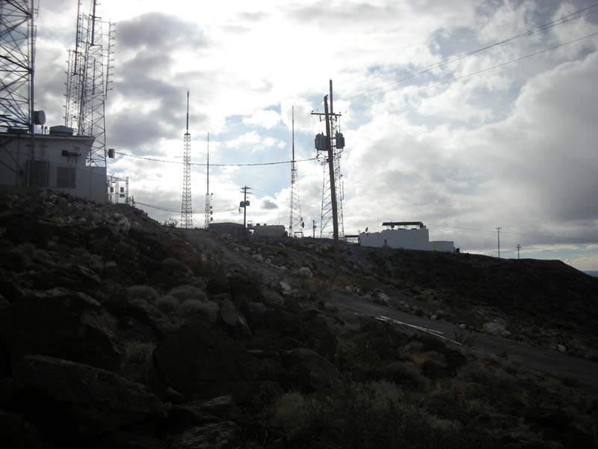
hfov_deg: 52.6
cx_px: 299
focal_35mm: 35
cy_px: 224
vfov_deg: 40.7
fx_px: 605
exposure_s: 1/290
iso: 50
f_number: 7.9
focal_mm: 5.8
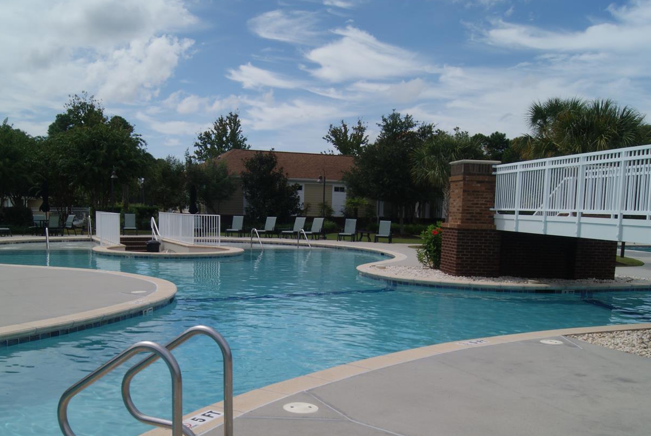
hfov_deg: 52.5
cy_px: 233
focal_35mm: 36
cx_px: 241
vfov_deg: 37.0
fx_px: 652
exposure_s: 1/320
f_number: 10
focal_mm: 18
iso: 100
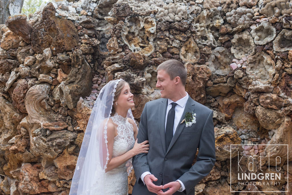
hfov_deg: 39.6
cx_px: 146
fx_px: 406
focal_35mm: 50
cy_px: 98
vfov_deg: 27.0
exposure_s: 1/1600
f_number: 4.5
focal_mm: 50
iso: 250
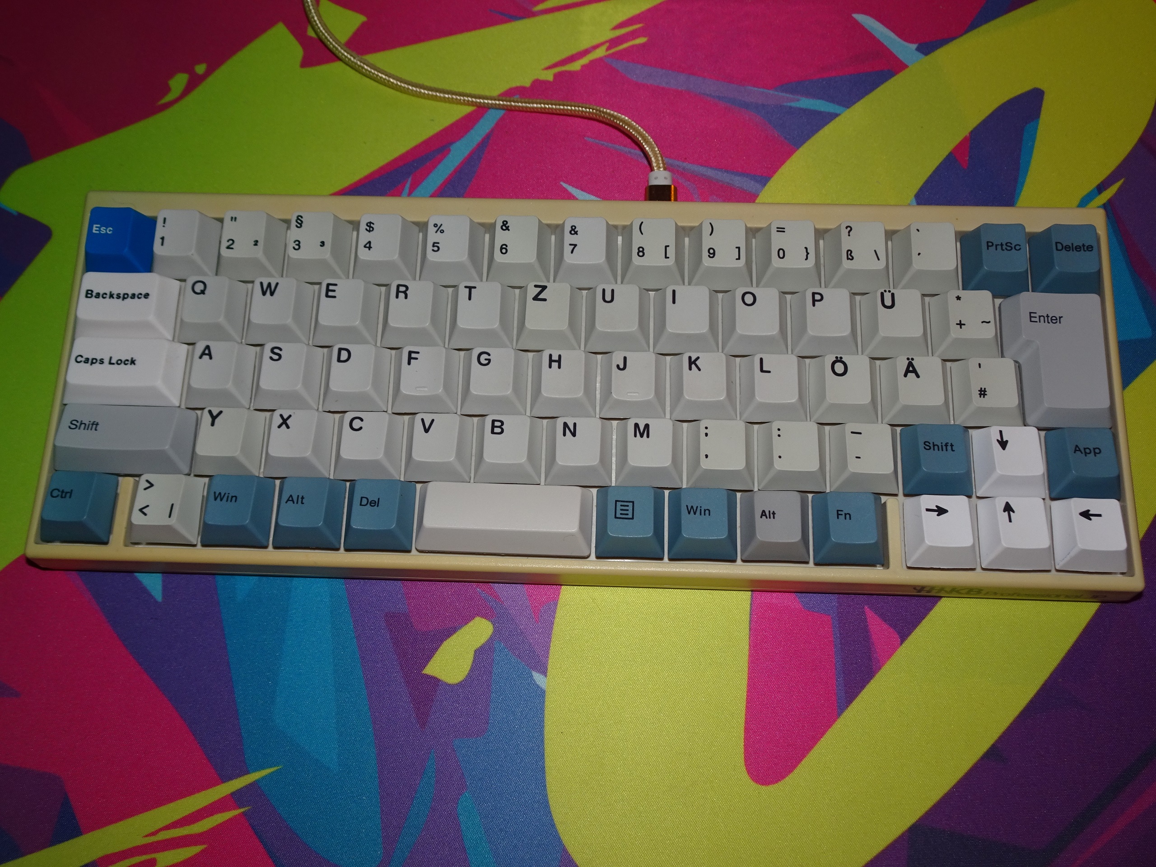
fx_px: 1102
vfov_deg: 42.9
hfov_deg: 55.4
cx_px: 578
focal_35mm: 33
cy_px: 434
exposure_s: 1/40
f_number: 4
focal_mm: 5.61
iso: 80
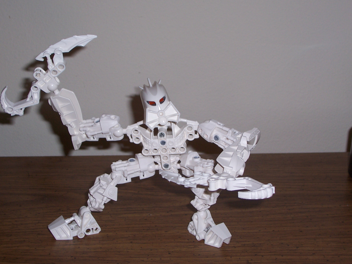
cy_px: 132
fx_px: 671
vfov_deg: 22.3
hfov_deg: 29.4
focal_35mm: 66
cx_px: 176
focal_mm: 10.8
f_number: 4
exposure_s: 1/90
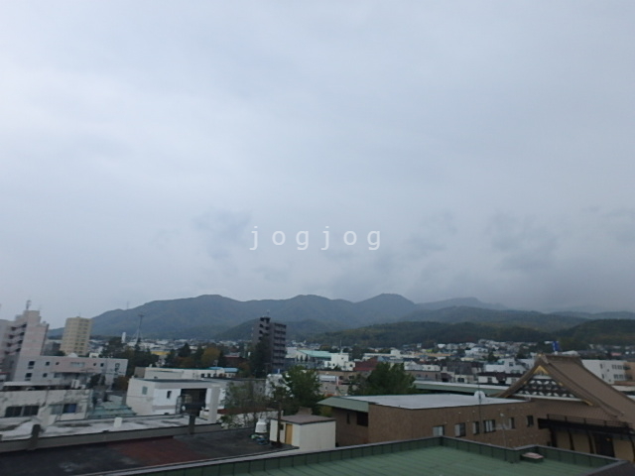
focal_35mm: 21
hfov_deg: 79.0
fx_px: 385
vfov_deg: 63.4
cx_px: 318
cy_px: 238
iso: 125
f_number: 3.5
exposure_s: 1/640
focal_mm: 3.7
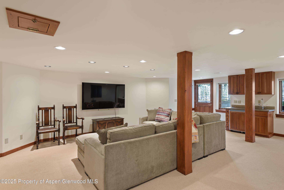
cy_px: 95
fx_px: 150
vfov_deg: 64.6
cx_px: 142
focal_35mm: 19
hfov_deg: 86.9
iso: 100
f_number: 7.1
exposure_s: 1.6
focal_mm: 19
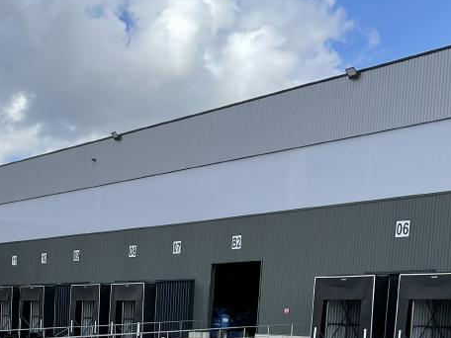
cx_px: 13
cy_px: 415
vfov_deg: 19.0
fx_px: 951
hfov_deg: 25.5
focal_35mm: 73
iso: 32
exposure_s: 1/3731
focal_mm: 4.2
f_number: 1.6
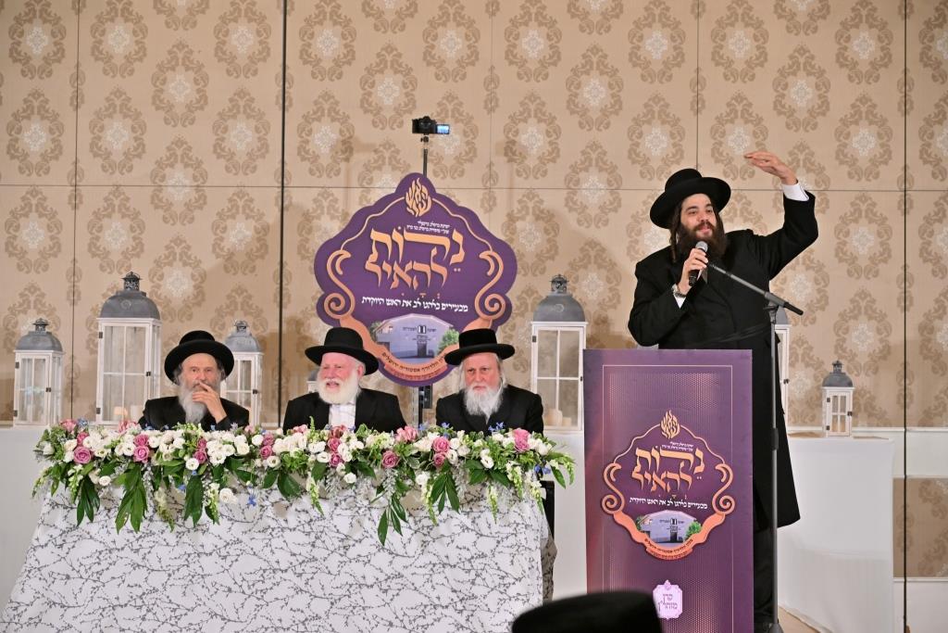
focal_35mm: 63
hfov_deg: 31.9
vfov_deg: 21.6
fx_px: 1659
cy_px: 316
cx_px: 474
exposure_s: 1/200
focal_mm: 63
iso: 1000
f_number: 4
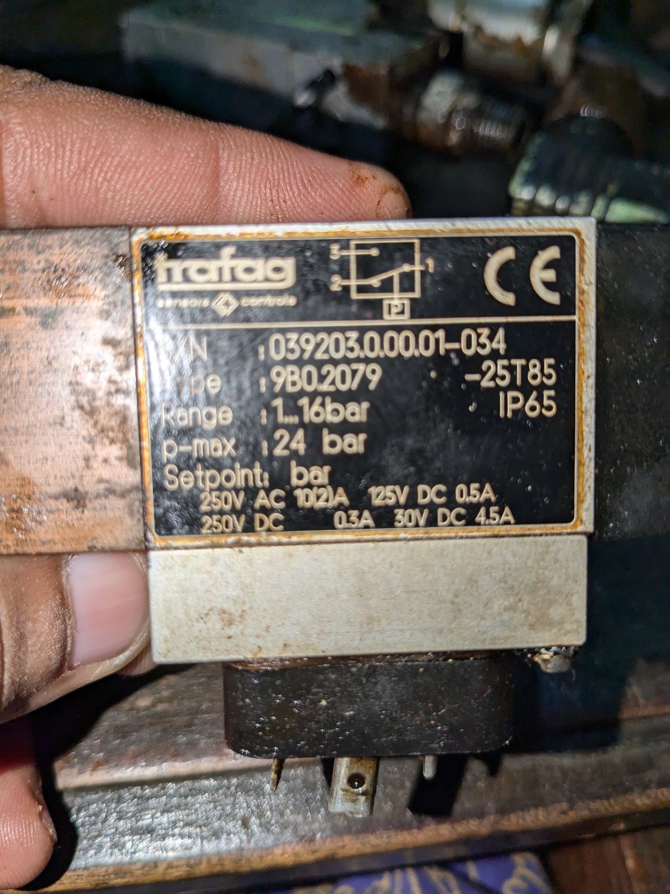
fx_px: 697
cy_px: 447
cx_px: 335
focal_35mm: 27
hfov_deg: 51.4
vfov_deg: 65.3
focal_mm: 4.38
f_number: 1.73
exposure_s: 1/296
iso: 62
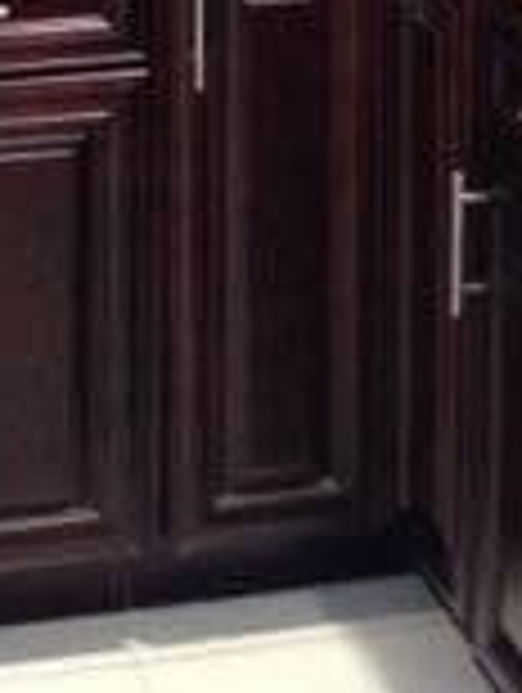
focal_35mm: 137
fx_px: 2747
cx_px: 171
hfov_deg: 10.8
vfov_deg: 13.1
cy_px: -508
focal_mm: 4.12
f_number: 2.4
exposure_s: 1/17
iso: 320
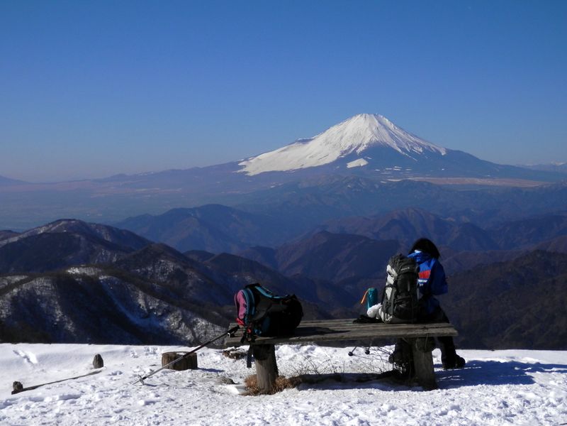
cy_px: 213
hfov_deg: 32.2
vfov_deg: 24.4
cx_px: 284
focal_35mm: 60
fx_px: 983
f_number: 12
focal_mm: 10.8
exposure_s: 1/320
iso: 80
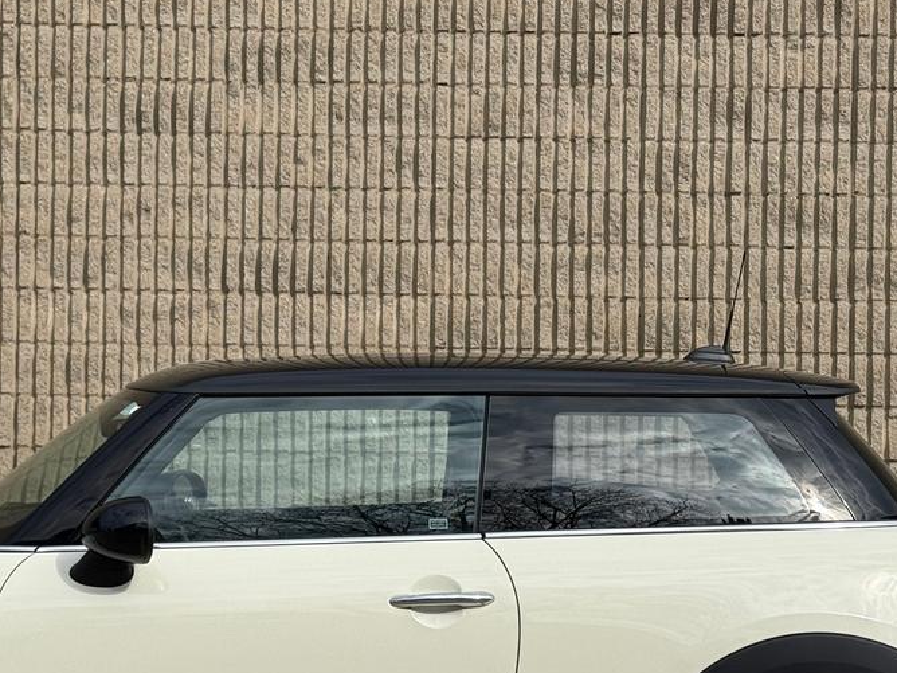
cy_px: 414
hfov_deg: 21.2
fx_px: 2384
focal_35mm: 92
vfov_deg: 16.0
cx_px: 279
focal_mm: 6.76
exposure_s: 1/5587
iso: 64
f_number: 1.78
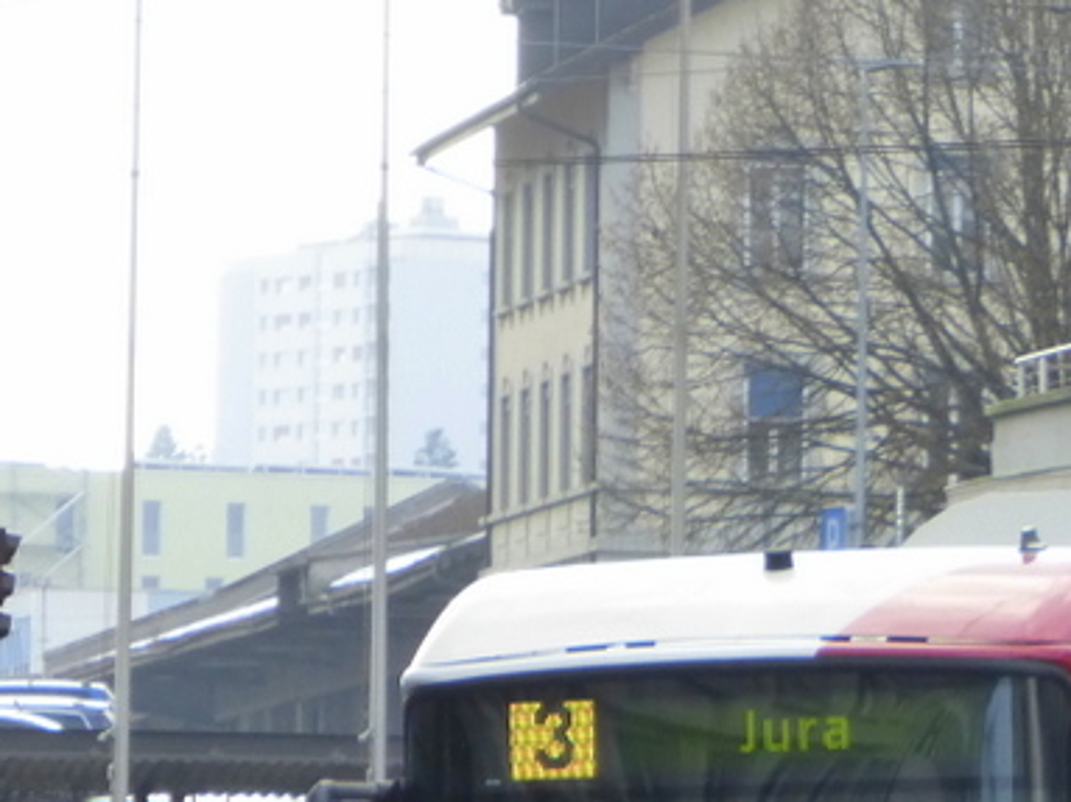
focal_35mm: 434
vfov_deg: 3.4
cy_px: 773
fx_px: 13424
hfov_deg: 4.6
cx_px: 1247
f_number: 5.4
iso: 160
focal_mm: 24.4
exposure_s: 1/125
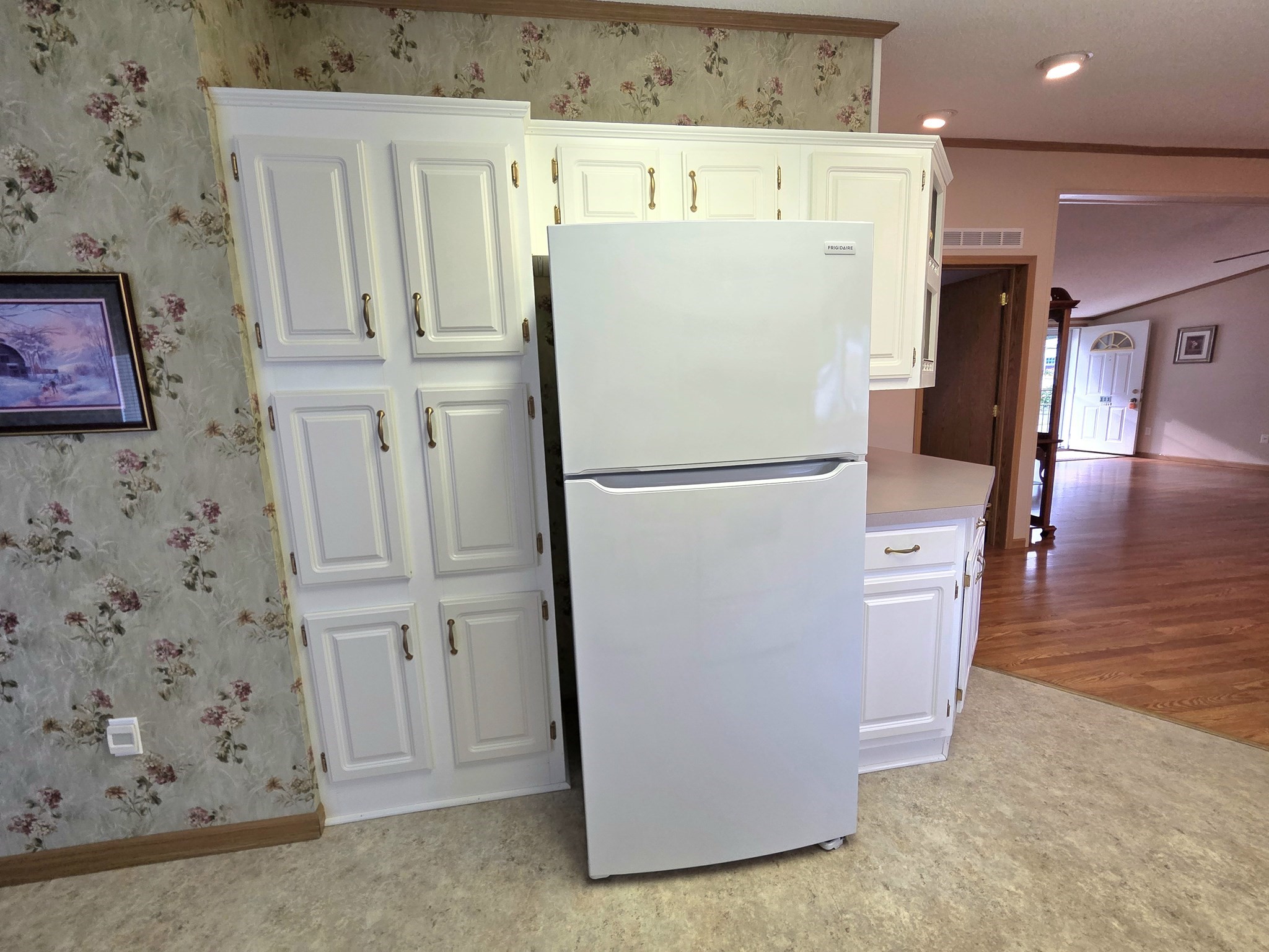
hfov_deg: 106.2
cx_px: 634
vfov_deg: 89.9
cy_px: 476
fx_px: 477
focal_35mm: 13
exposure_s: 1/120
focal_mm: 2.2
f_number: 2.2
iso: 250
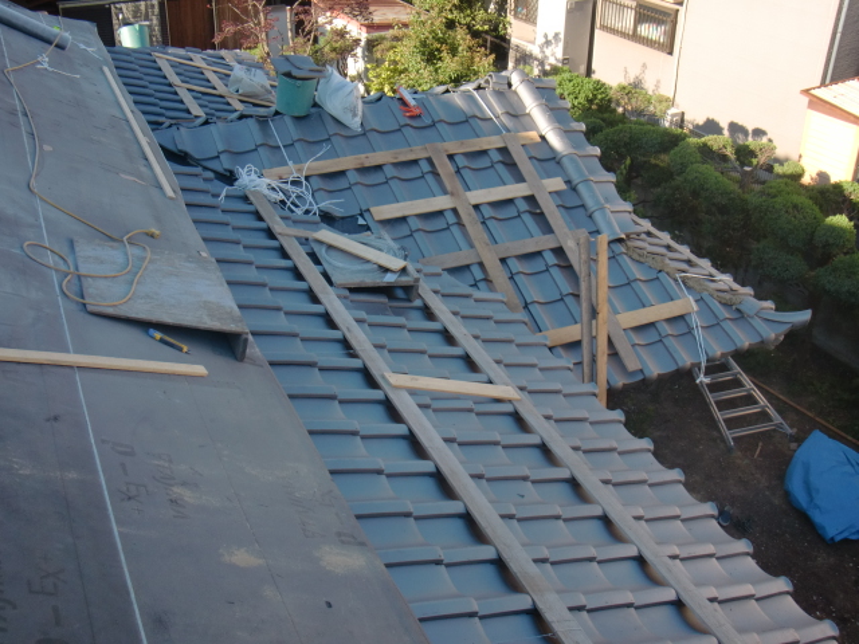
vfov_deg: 37.7
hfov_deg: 49.0
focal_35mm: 38
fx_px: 943
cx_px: 430
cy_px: 322
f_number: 3.9
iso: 64
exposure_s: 1/160
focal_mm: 6.66
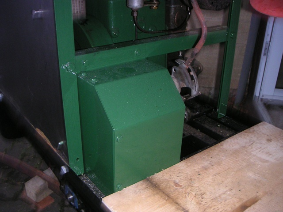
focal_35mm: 38
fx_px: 311
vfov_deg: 37.7
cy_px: 106
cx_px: 142
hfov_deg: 49.0
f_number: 2.8
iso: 160
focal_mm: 6
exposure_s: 1/45
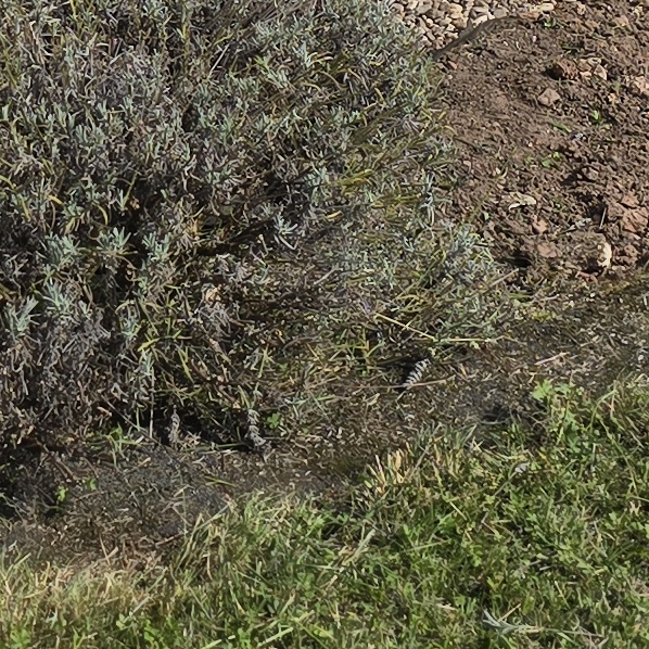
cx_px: -507
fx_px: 2885
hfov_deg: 11.9
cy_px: -557
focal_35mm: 136
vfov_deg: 11.8
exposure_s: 1/1154
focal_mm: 6.3
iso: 12
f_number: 1.7
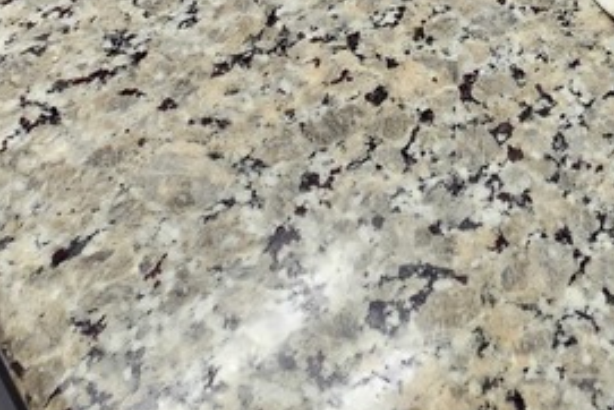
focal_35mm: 51
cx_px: 573
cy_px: -503
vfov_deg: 16.3
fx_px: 870
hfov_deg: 36.1
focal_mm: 2.2
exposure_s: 1/60
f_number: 2.2
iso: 320
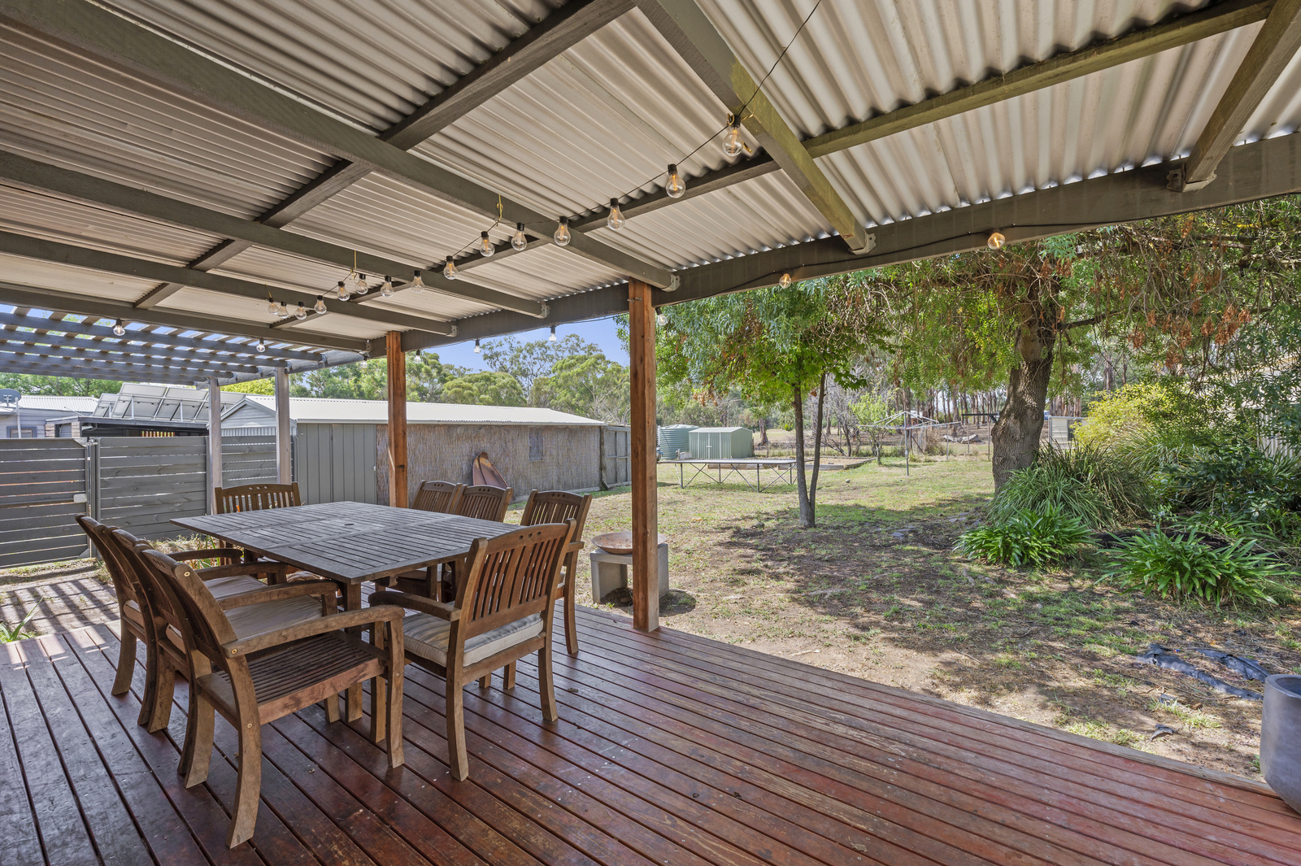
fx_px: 506
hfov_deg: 104.3
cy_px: 433
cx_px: 650
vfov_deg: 81.1
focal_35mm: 14
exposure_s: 1/125
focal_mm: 14
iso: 200
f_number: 9
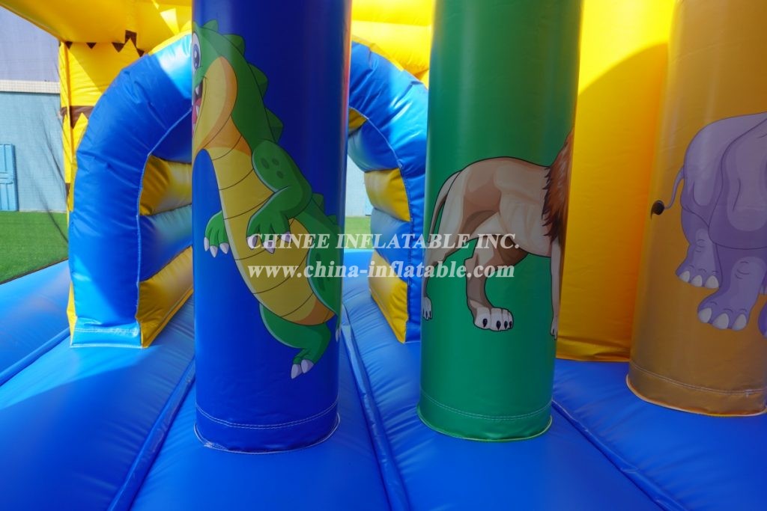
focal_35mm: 24
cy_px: 256
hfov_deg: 73.7
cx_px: 384
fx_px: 511
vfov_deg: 53.1
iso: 100
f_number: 8
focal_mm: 16
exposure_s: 1/125
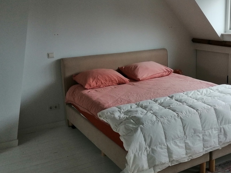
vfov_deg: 34.3
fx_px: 280
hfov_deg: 44.6
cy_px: 71
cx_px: 137
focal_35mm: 42
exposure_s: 1/50
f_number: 1.8
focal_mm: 3.95
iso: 125
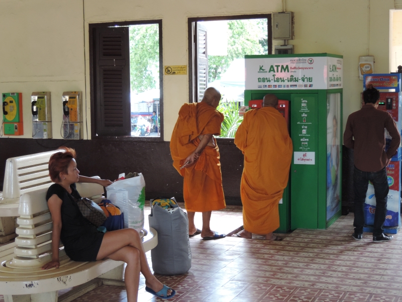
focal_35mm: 60
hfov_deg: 32.2
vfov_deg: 24.4
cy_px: 151
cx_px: 201
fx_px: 697
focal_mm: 10.7
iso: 320
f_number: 3.7
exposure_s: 1/60
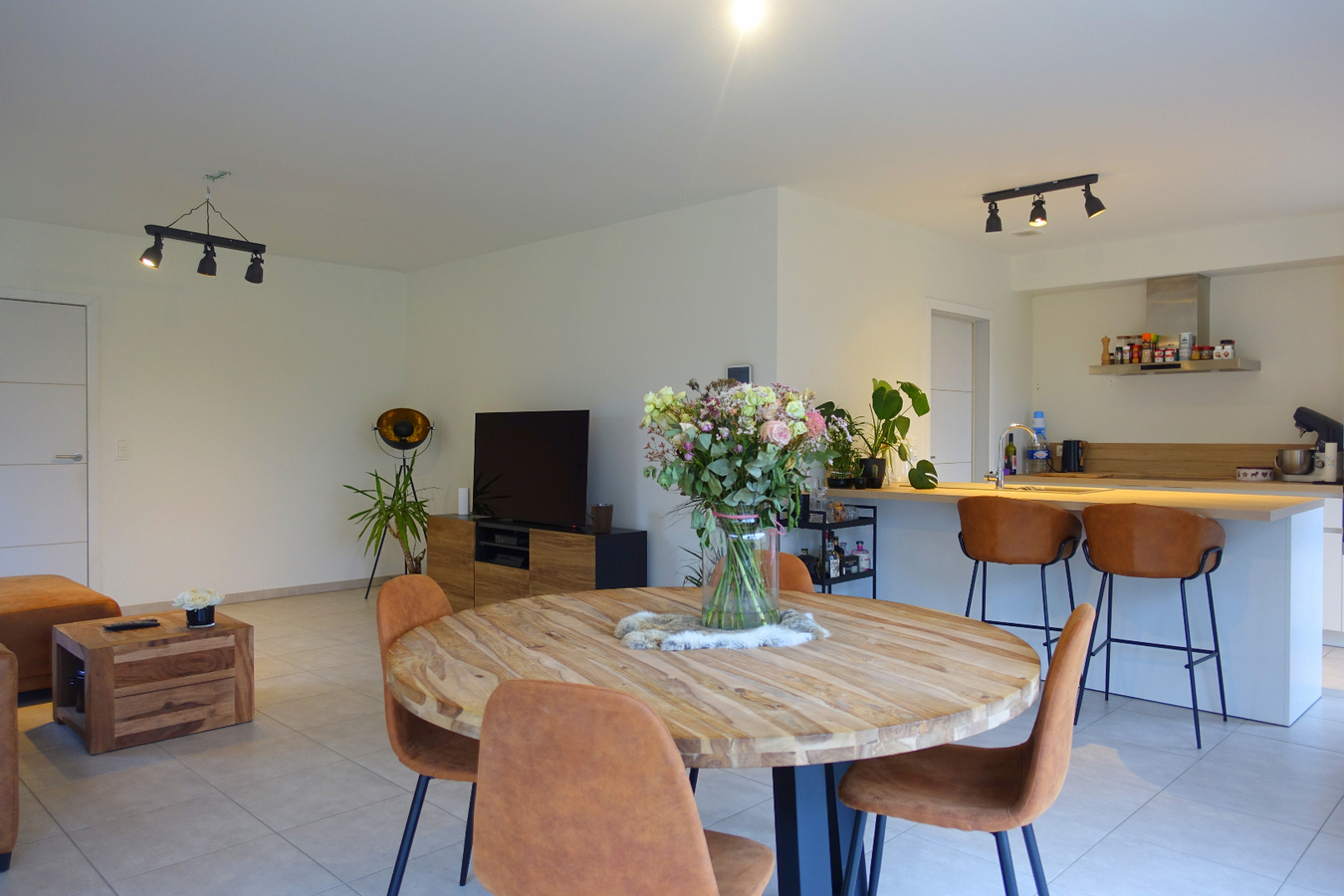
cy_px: 448
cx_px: 672
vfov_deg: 53.1
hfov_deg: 73.7
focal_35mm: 24
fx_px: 896
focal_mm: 8.8
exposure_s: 1/30
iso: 125
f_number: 2
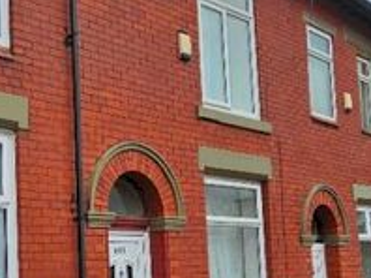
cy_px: 221
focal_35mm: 46
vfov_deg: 30.7
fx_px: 492
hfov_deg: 36.4
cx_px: -13
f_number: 2.2
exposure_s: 1/997
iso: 50
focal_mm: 2.2
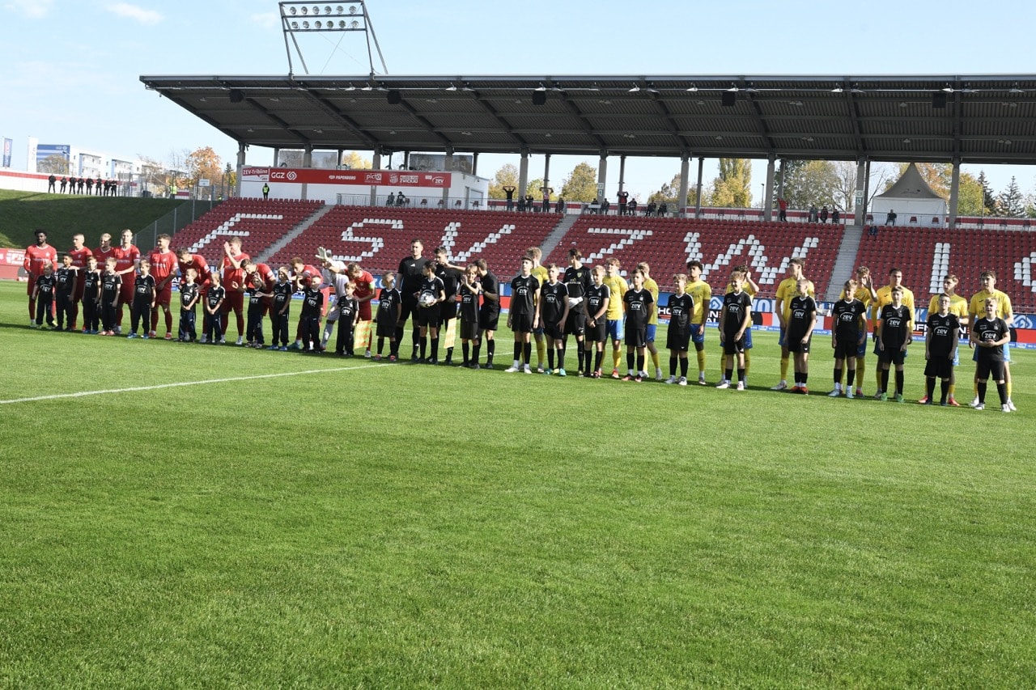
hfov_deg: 50.7
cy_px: 345
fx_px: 1093
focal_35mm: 38
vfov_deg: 35.0
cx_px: 518
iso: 2000
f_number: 9
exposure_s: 1/1600
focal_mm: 38
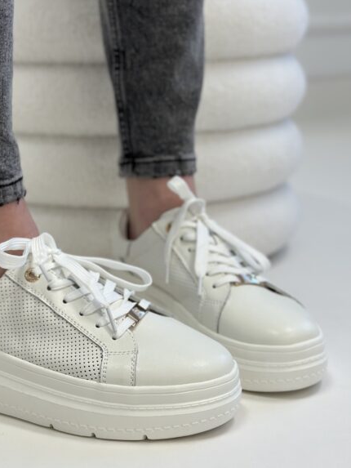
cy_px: 221
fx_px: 905
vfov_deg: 29.0
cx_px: 123
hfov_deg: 21.9
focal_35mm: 67
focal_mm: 6.86
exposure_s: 1/100
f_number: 1.78
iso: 80
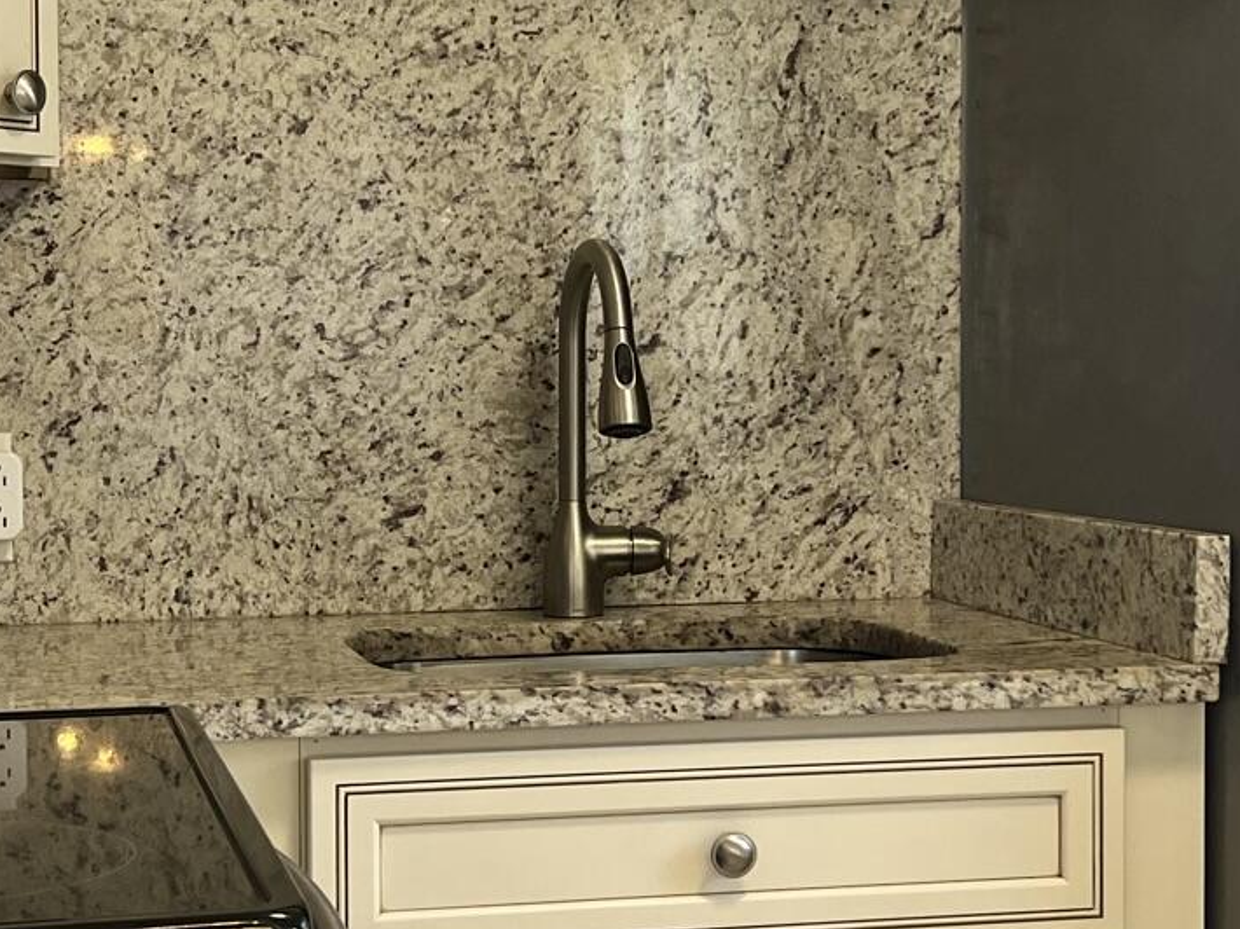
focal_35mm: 75
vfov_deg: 19.6
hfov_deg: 26.0
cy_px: 527
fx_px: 2686
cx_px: 632
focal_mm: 5.7
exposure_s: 1/120
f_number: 1.5
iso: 100
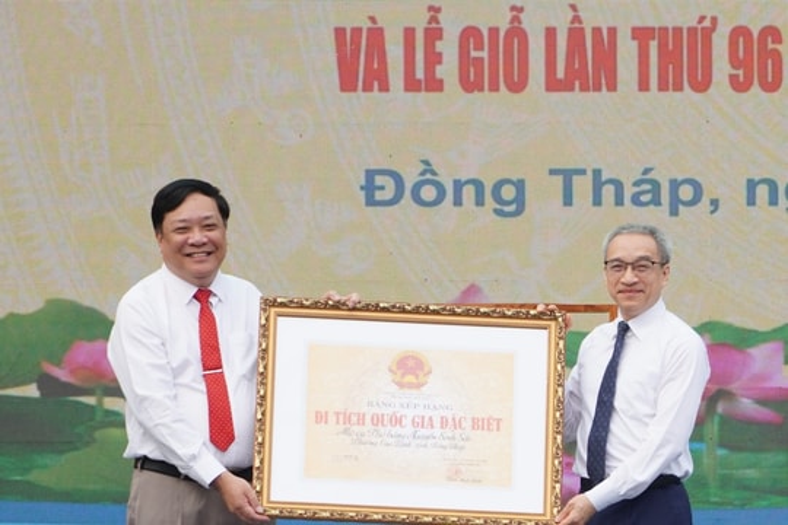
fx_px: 3447
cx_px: 394
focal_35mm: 158
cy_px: 262
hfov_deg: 13.0
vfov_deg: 8.7
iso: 100
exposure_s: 1/125
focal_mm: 105
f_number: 5.6
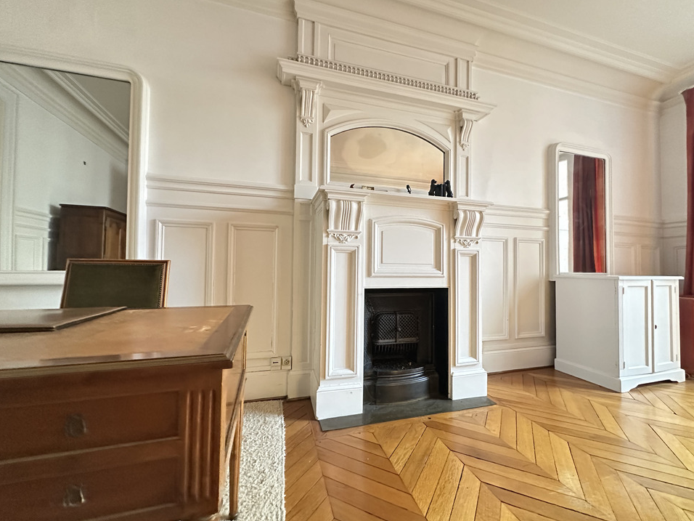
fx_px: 301
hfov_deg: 98.1
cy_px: 259
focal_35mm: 15
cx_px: 363
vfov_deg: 81.7
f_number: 2.2
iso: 1000
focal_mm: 2.22
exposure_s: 1/50
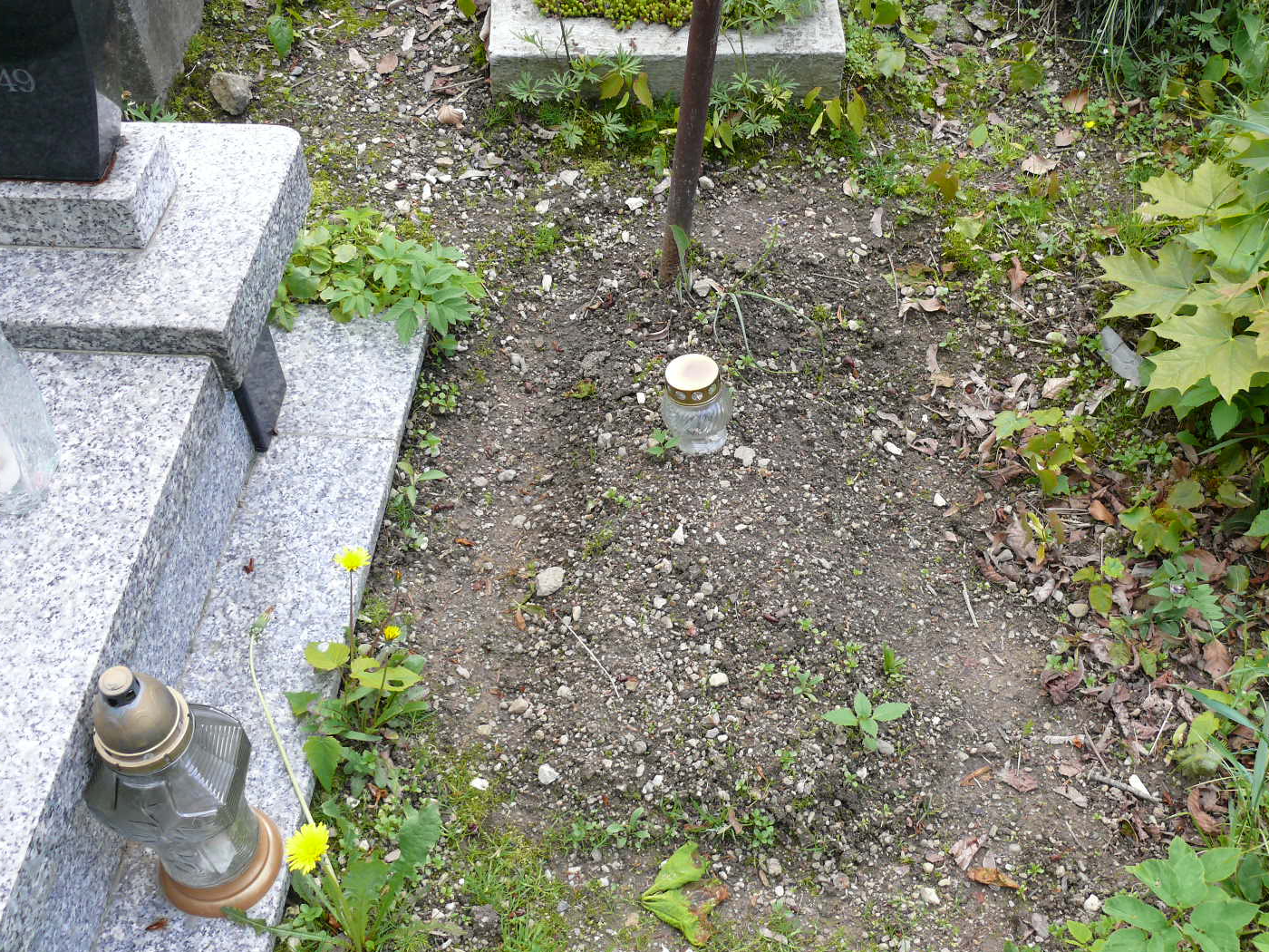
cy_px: 428
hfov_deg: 46.7
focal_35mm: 40
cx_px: 699
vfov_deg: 35.9
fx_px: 1466
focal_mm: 7.4
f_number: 2.8
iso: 100
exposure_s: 1/125
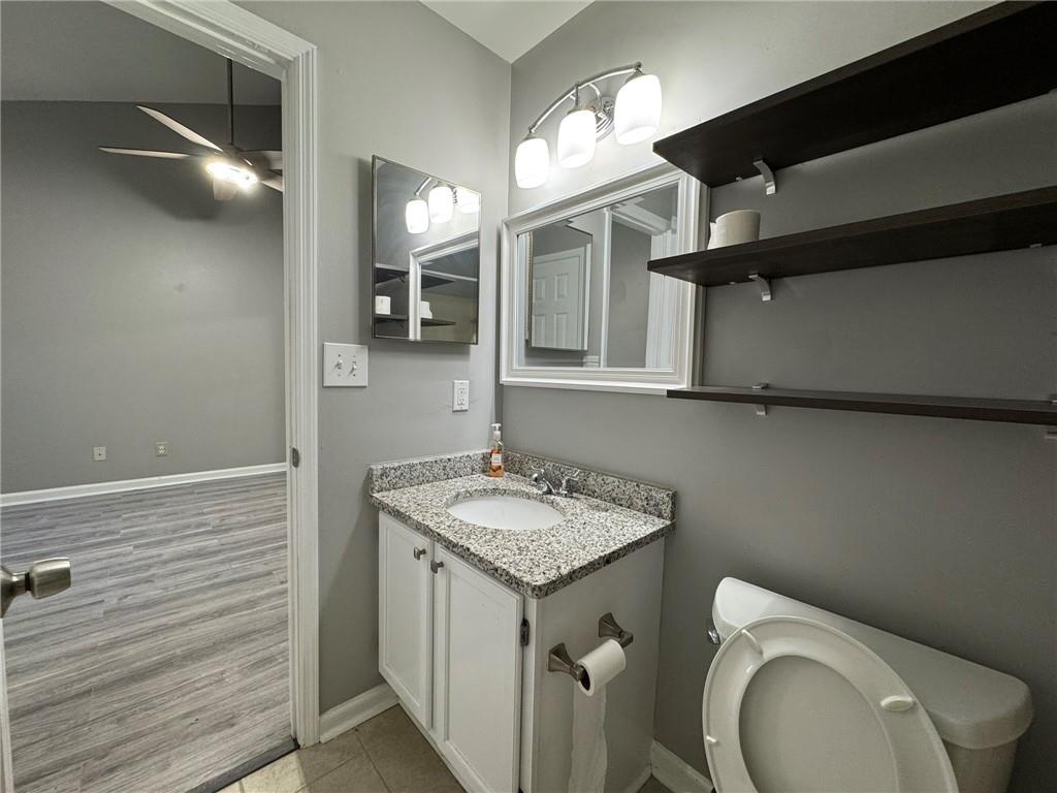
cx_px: 528
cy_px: 396
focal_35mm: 14
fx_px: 427
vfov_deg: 85.7
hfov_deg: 102.1
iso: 160
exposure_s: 1/60
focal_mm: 2.22
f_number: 2.2
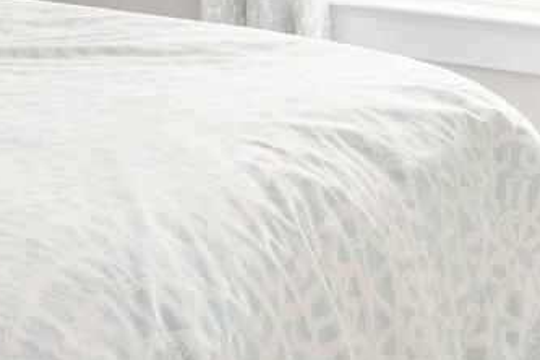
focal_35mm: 117
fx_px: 1755
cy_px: -120
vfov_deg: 11.4
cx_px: -208
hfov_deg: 16.3
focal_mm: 19
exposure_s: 1/250
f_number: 8
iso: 100
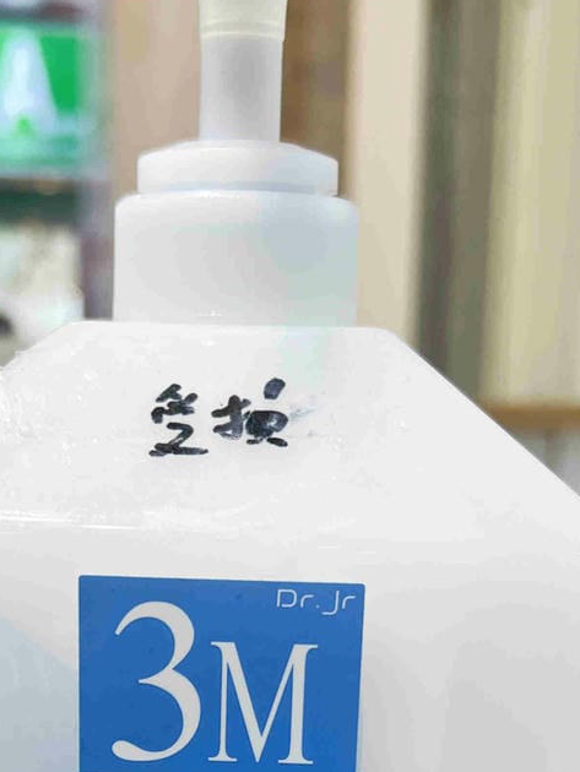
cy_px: 787
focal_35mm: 66
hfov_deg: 22.2
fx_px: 1473
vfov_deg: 27.5
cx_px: 219
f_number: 1.5
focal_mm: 5.7
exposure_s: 1/120
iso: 40
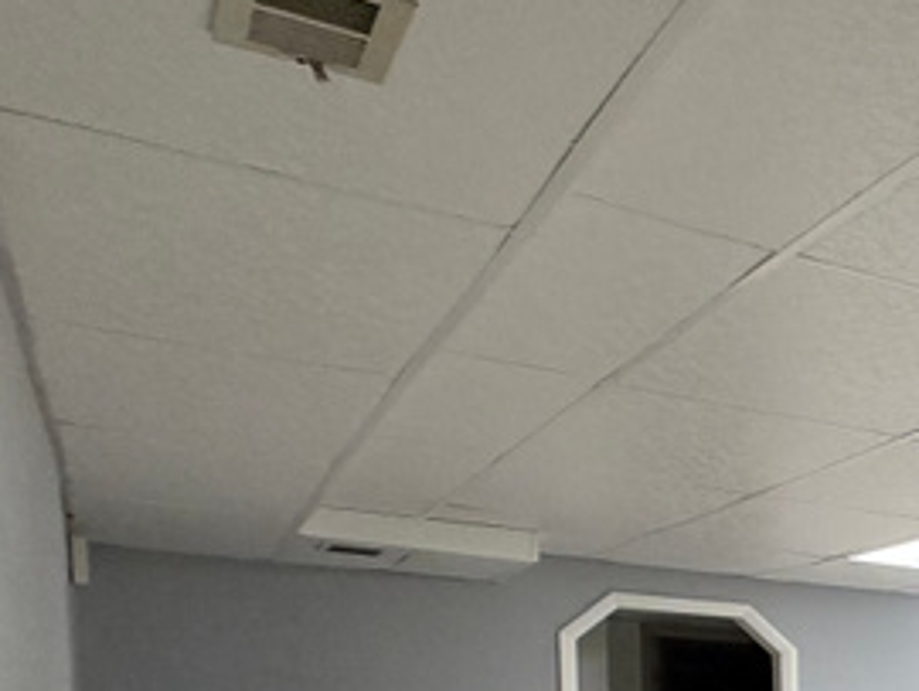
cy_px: 868
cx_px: 1654
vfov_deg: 24.5
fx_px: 1408
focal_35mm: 53
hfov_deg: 22.0
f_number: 2.2
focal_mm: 2.22
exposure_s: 1/60
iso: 200
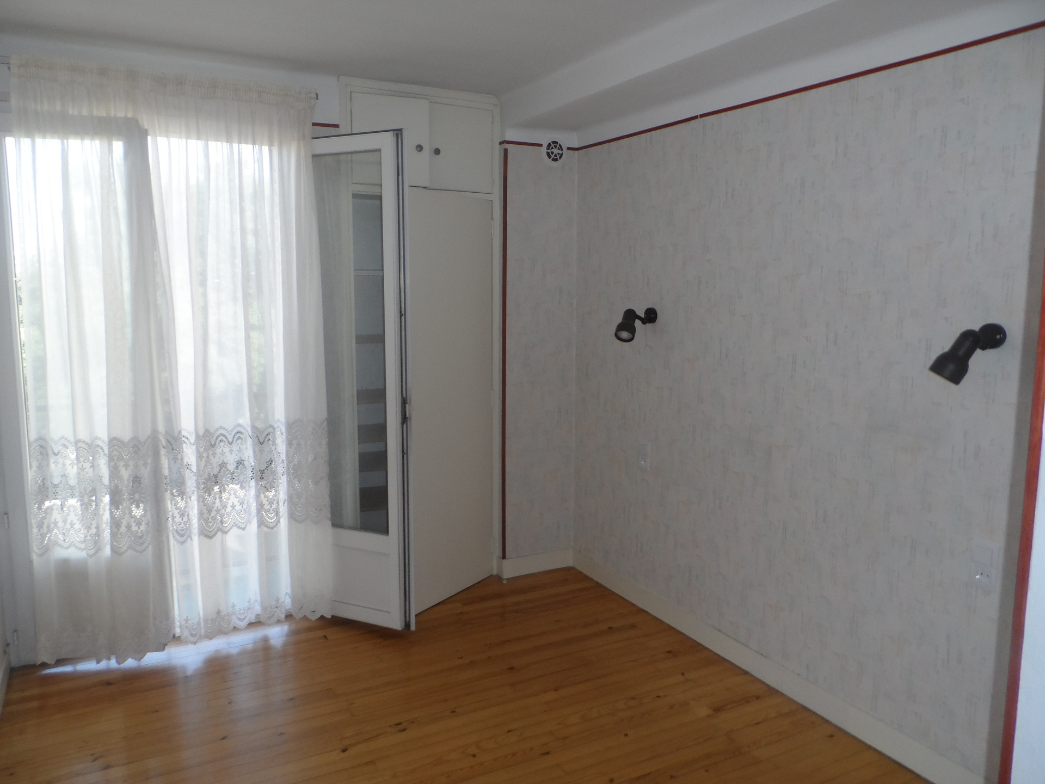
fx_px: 725
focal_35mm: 24
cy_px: 392
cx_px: 522
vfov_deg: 56.8
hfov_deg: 71.6
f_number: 3.2
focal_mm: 4
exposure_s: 1/90
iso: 100
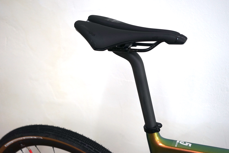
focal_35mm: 41
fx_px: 261
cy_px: 76
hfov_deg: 47.4
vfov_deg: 32.6
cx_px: 114
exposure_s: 1/160
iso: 800
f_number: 4.5
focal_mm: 41
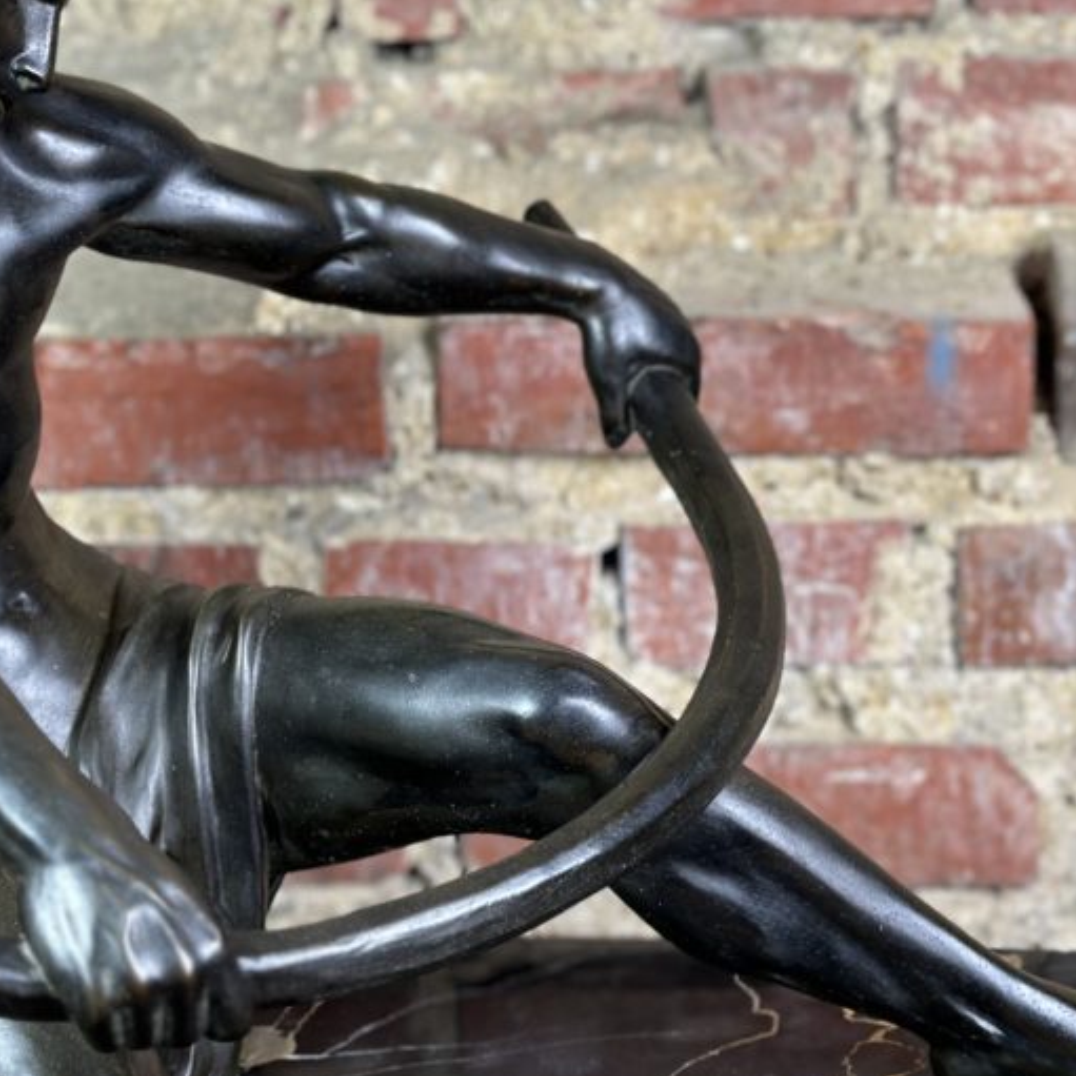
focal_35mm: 85
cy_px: 501
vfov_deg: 20.4
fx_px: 2989
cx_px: 453
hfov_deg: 20.4
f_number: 1.78
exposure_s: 1/50
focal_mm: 6.86
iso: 64
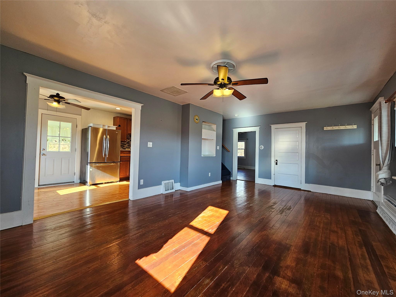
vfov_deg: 89.9
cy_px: 148
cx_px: 198
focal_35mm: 13
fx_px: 149
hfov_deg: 106.2
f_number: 2.2
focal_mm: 2.2
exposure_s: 1/60
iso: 100
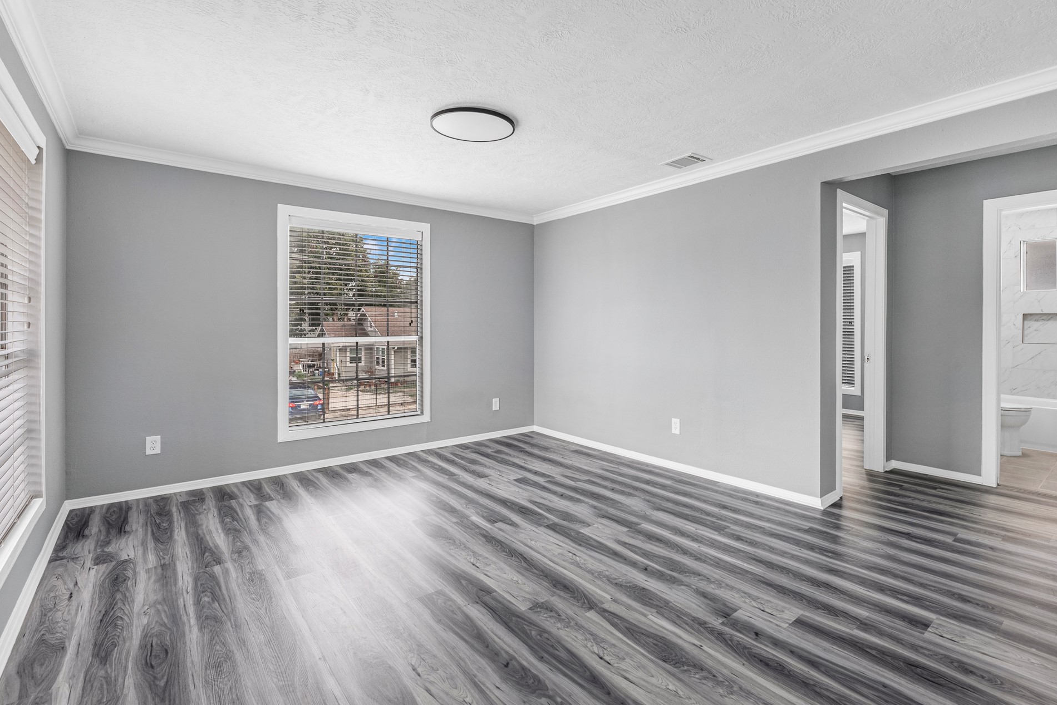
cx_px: 559
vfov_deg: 73.6
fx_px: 470
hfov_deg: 96.6
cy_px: 324
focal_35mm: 16
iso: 250
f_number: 9
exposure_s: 1/10
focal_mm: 14
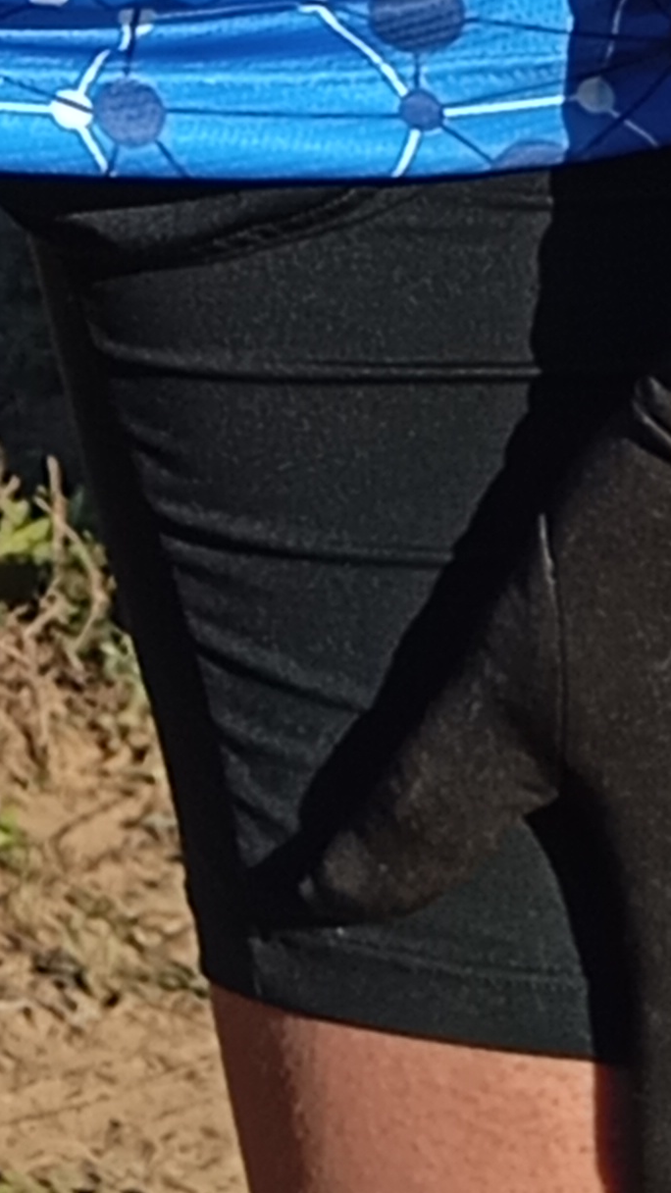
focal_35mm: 205
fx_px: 6484
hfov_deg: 5.9
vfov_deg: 8.8
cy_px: -2288
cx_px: 29
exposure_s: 1/773
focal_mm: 4.22
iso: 117
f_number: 1.8
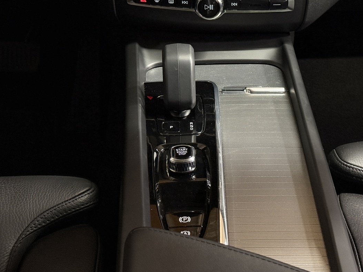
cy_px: 103
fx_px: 692
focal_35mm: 66
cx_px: 221
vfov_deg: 22.2
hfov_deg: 29.3
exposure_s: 1/33
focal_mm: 6.76
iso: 250
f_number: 1.78
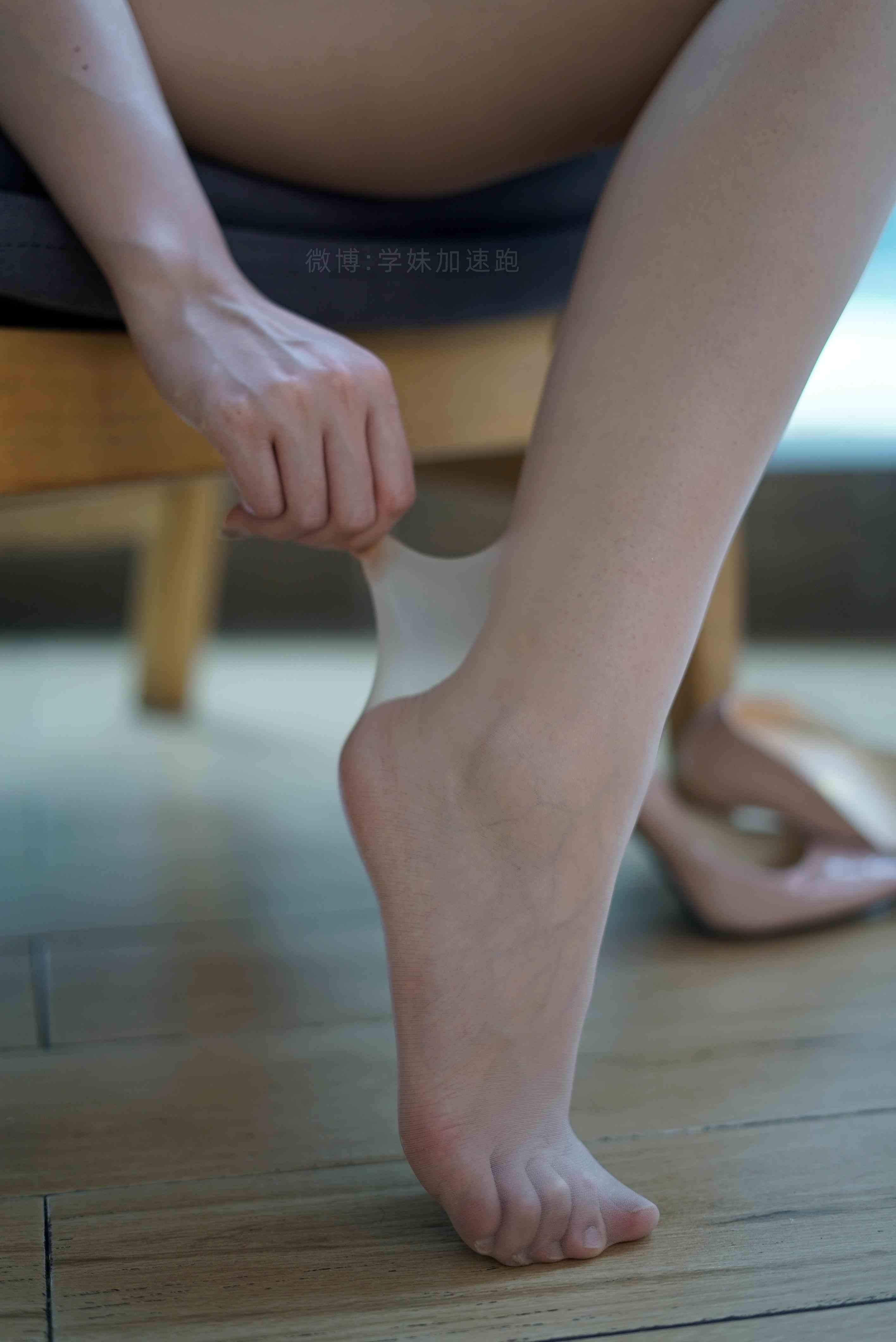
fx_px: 1864
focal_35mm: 50
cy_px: 671
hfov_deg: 27.0
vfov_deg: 39.6
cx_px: 448
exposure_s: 1/400
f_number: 1.8
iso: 500
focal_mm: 50
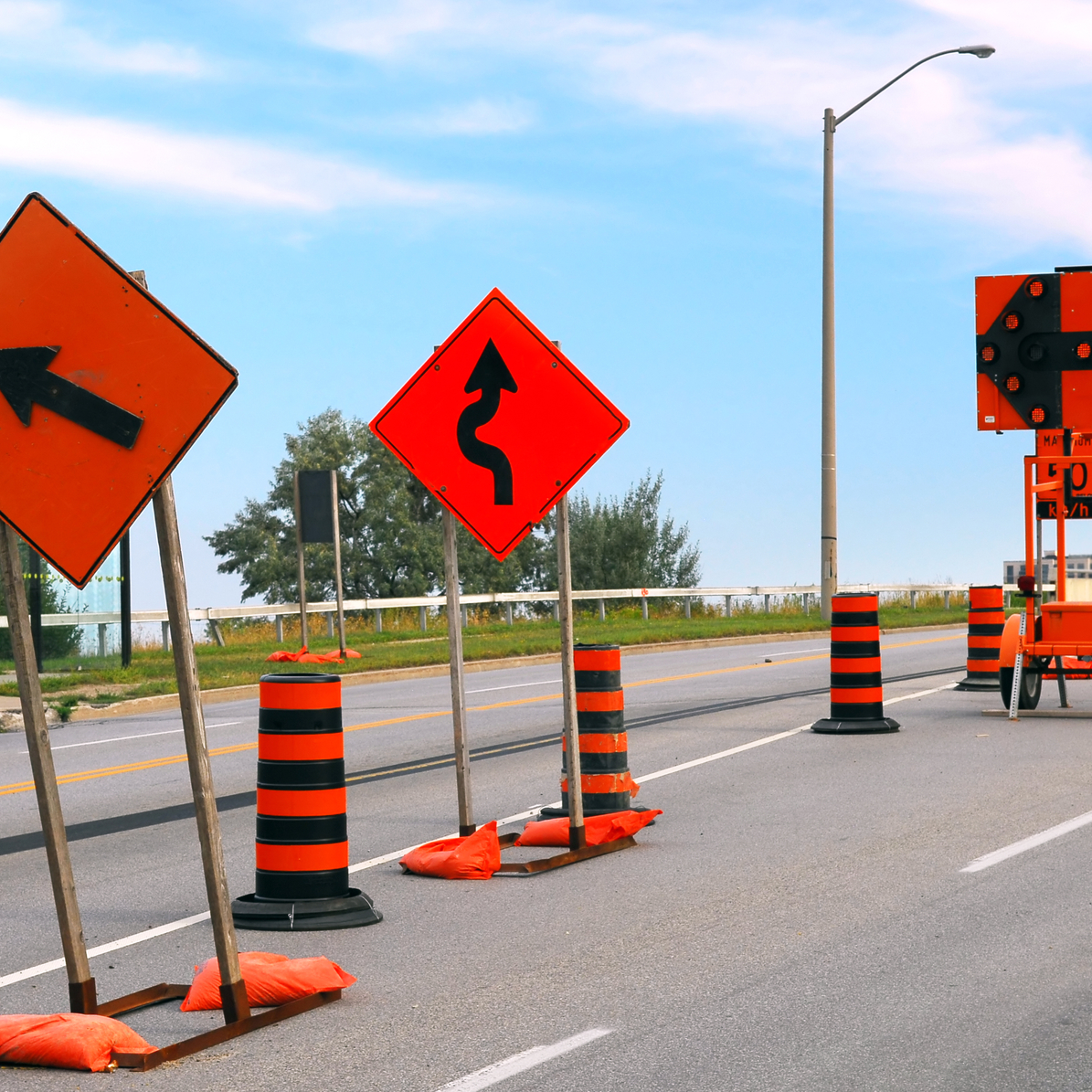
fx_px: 3355
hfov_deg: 18.5
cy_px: 573
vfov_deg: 18.5
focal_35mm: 94
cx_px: 462
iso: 125
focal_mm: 44
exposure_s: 1/125
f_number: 7.1
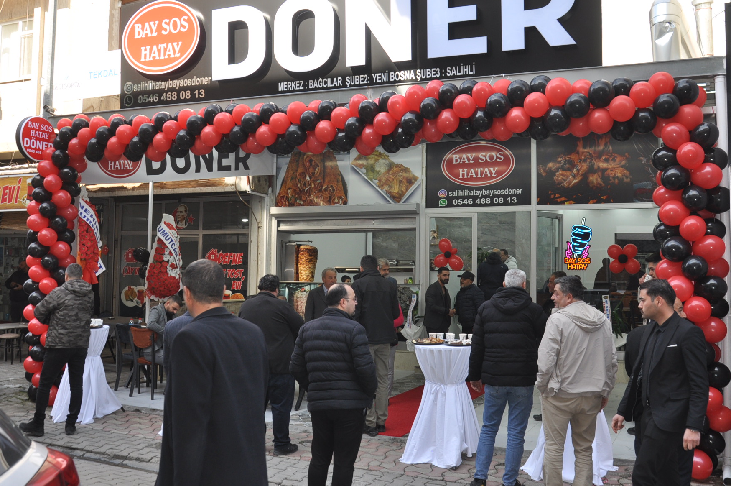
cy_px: 210
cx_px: 353
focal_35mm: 39
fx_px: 783
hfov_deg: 50.0
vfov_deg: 34.4
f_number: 5.6
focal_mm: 21
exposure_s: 1/200
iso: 200
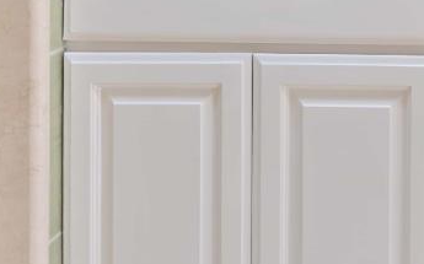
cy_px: -165
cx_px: 532
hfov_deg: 25.5
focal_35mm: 71
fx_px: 820
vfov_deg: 16.3
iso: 250
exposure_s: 1.3
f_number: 14
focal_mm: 16
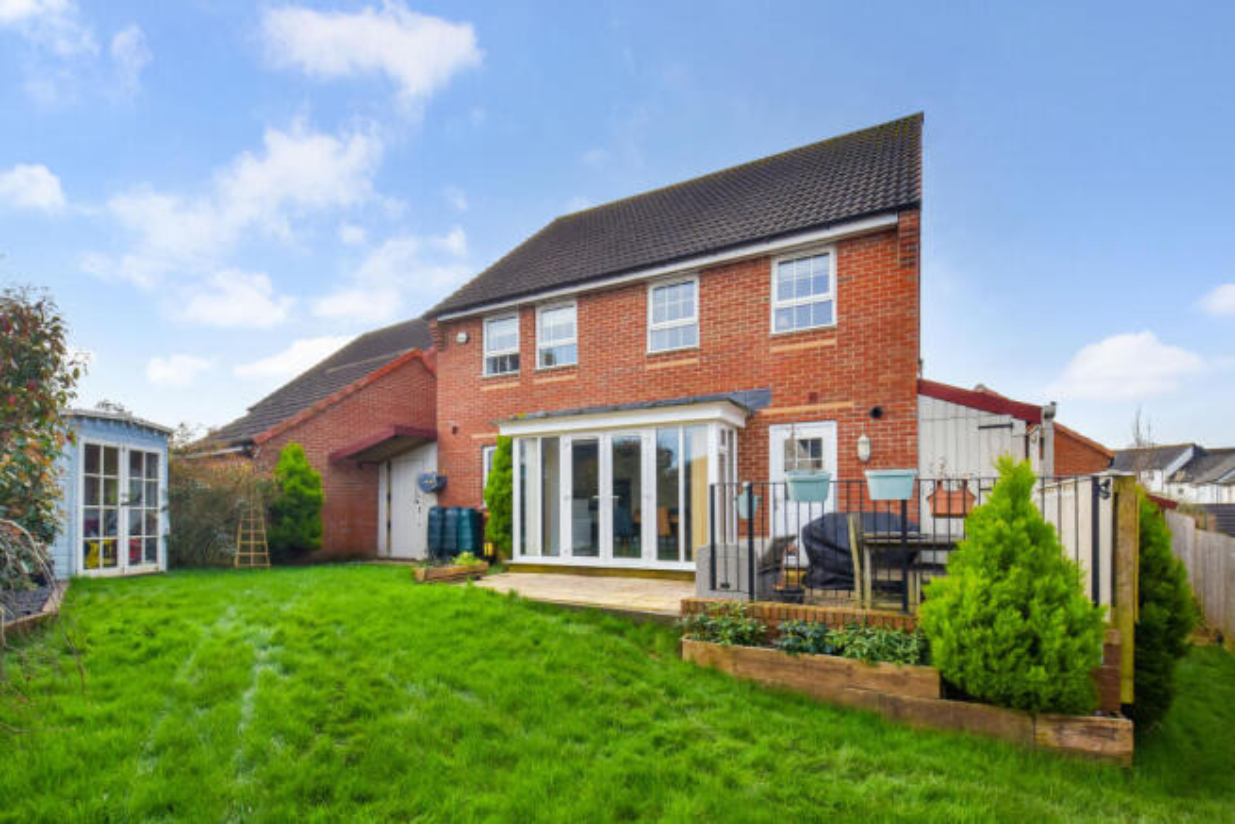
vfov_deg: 77.4
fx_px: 515
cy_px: 412
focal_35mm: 15
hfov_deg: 100.4
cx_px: 618
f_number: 8
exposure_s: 1/250
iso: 180
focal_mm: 10
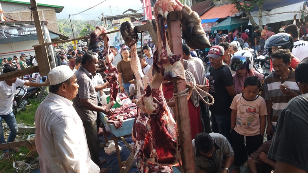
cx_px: 154
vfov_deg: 38.9
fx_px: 245
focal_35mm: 30
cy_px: 98
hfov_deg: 64.3
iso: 50
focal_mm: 3.93
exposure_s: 1/316
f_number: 1.7
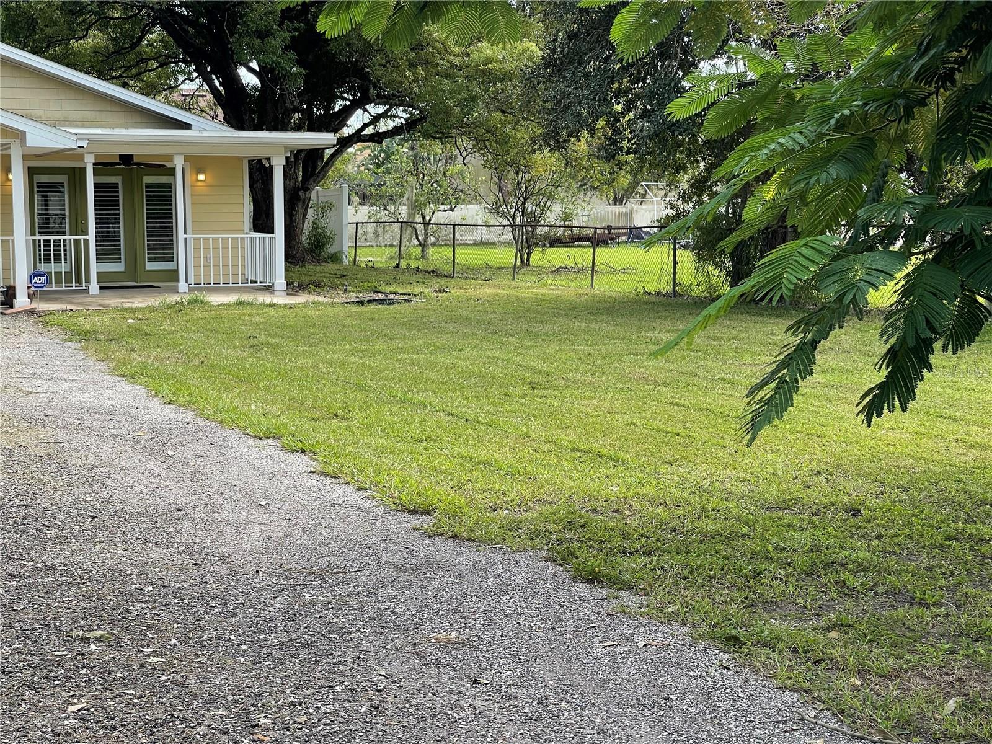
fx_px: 1834
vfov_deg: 22.9
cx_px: 496
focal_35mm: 64
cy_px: 372
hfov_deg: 30.3
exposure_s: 1/157
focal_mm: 7.5
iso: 20
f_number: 2.2
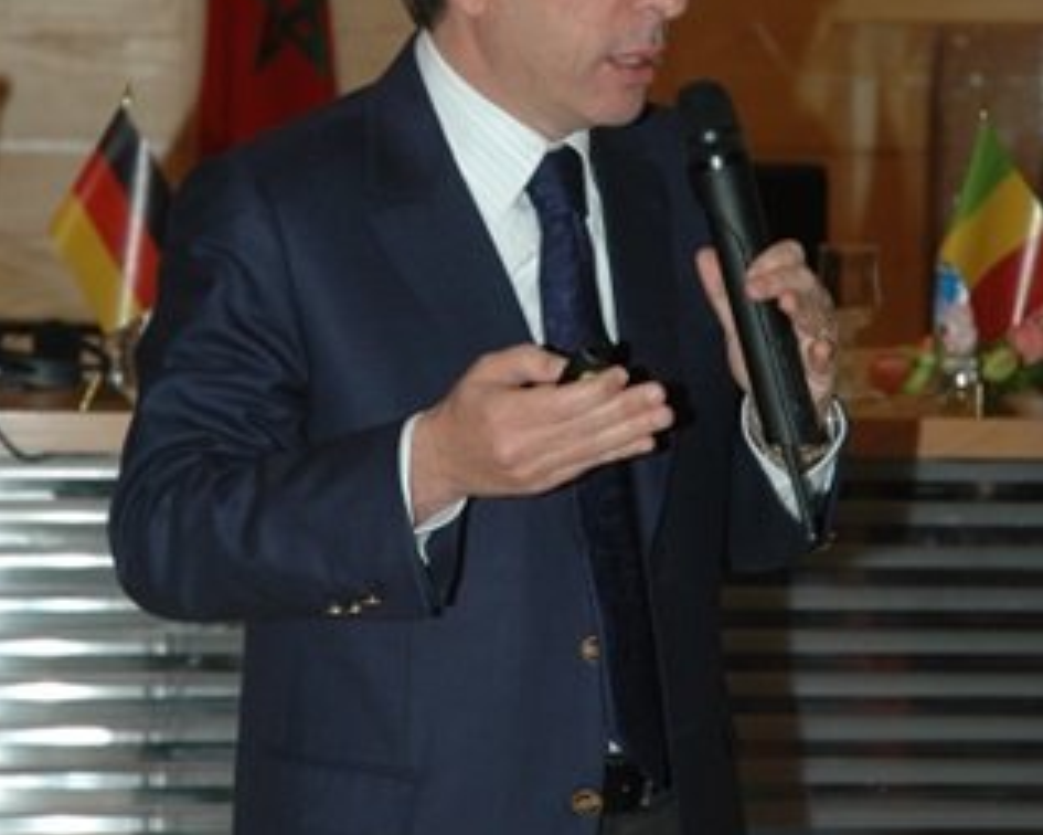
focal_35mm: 150
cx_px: 518
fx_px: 4630
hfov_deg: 12.9
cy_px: 288
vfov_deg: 10.3
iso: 400
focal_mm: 70
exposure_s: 1/60
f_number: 5
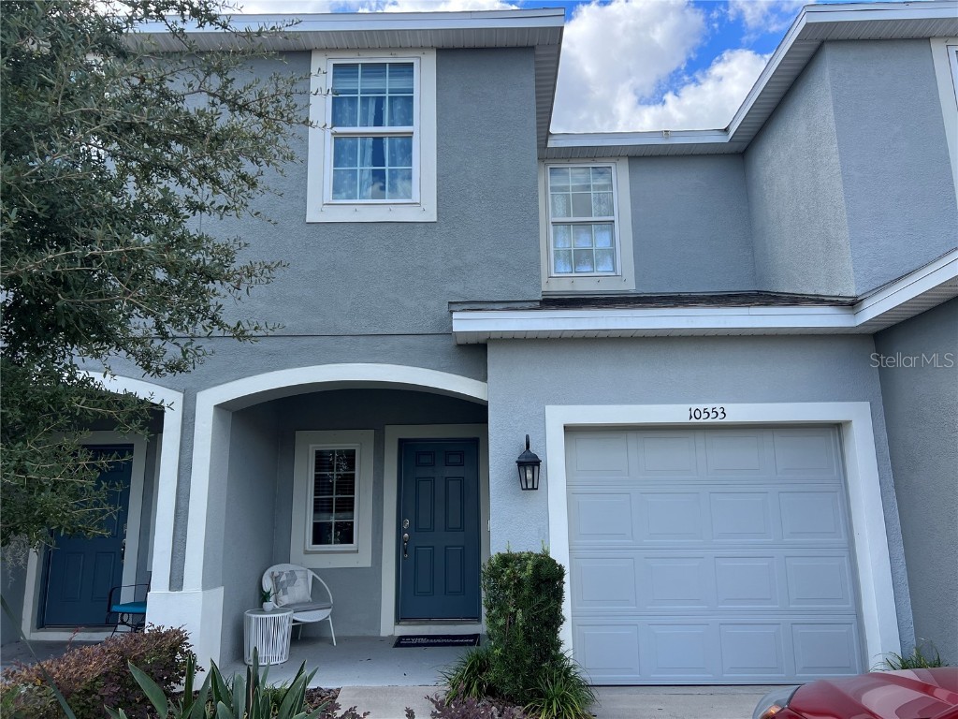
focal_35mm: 26
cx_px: 479
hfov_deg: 67.3
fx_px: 720
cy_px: 360
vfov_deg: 53.1
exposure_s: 1/1280
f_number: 1.5
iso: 50
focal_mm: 5.7
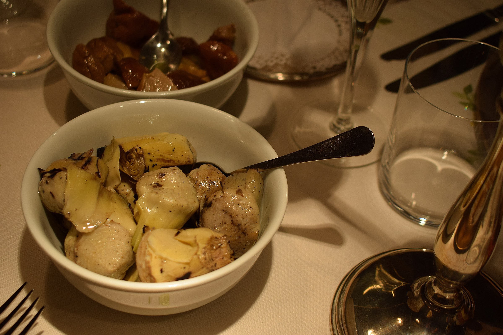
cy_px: 168
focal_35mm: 54
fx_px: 754
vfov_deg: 25.1
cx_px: 252
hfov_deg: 36.9
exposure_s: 1/100
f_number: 5
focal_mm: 36
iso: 400
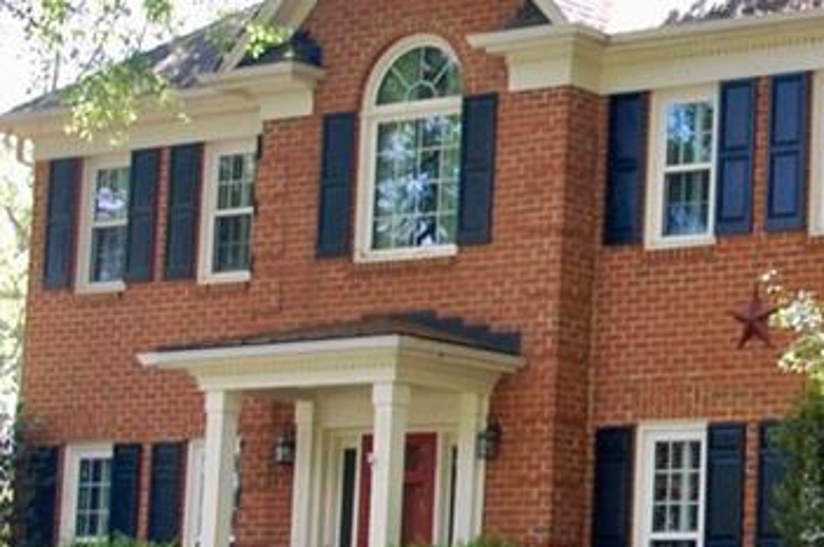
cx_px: 955
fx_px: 2502
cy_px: 347
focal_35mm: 109
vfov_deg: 12.5
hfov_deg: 17.9
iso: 800
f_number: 7.1
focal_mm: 25
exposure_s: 1/200
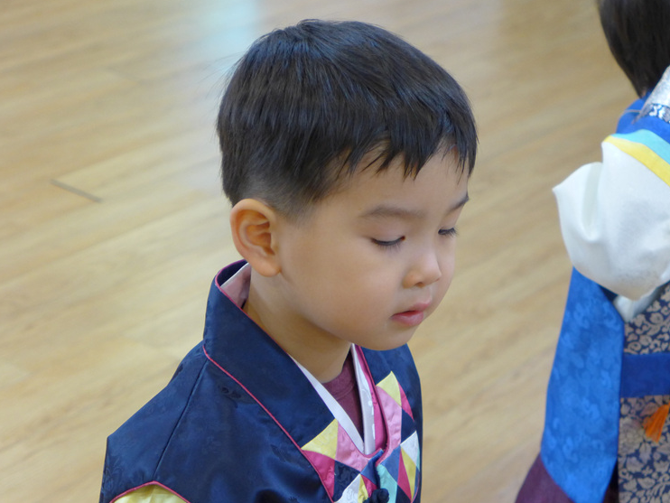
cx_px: 330
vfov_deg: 15.3
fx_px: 1878
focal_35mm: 97
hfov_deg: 20.2
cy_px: 257
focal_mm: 17.7
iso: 400
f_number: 2.3
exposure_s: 1/80
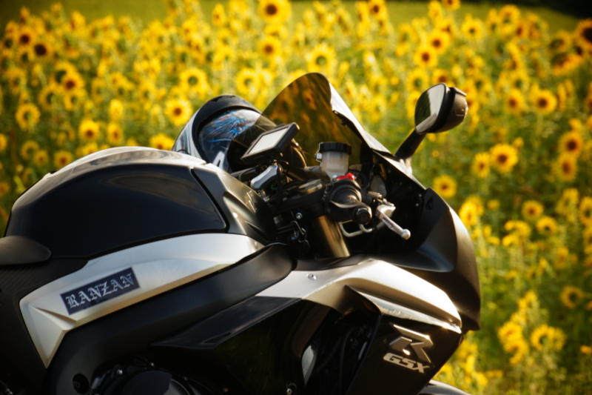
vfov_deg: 4.6
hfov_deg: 6.9
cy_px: 198
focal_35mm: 300
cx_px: 296
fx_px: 4932
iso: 200
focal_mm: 200
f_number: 13
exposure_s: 1/80
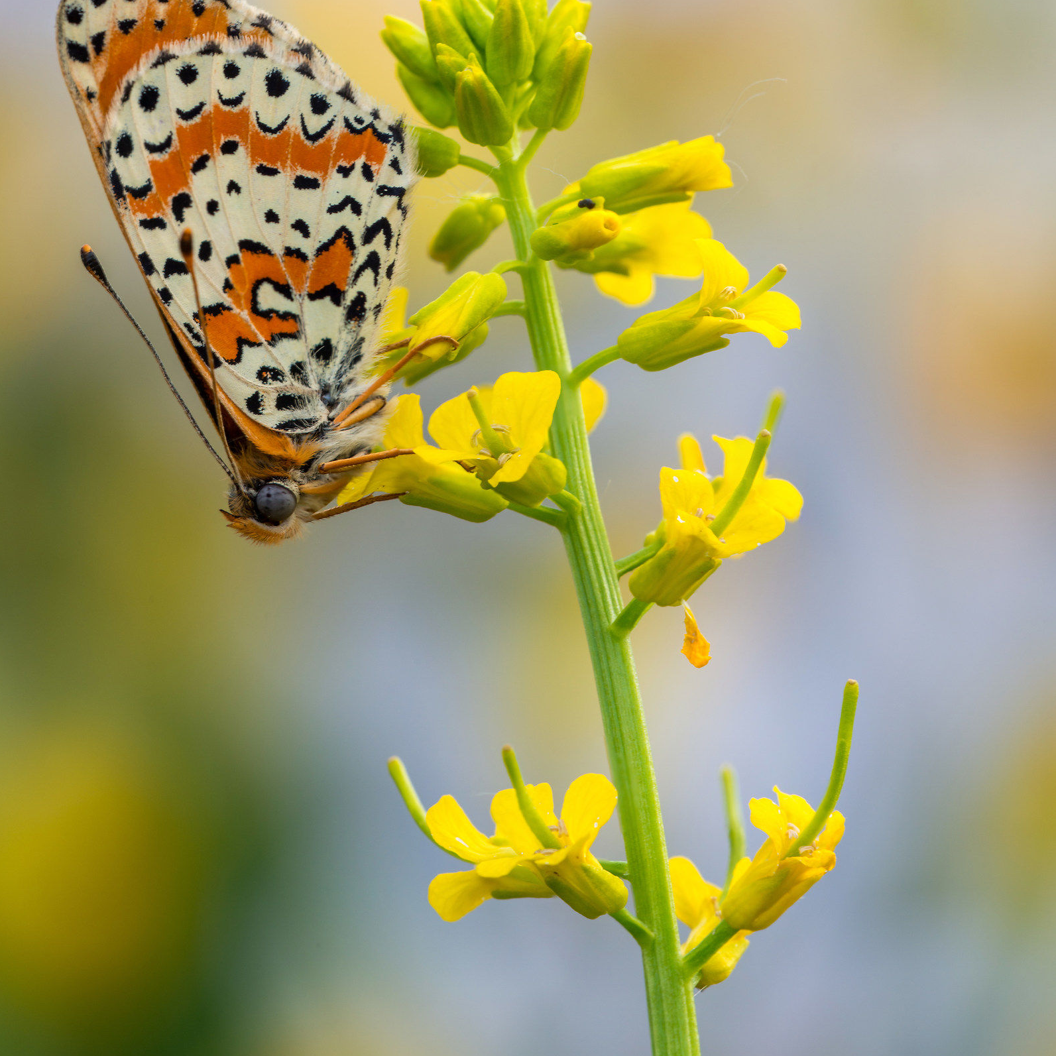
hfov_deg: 9.1
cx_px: 527
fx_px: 6627
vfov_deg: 9.1
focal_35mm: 192
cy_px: 385
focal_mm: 150
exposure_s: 1/25
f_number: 16
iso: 100
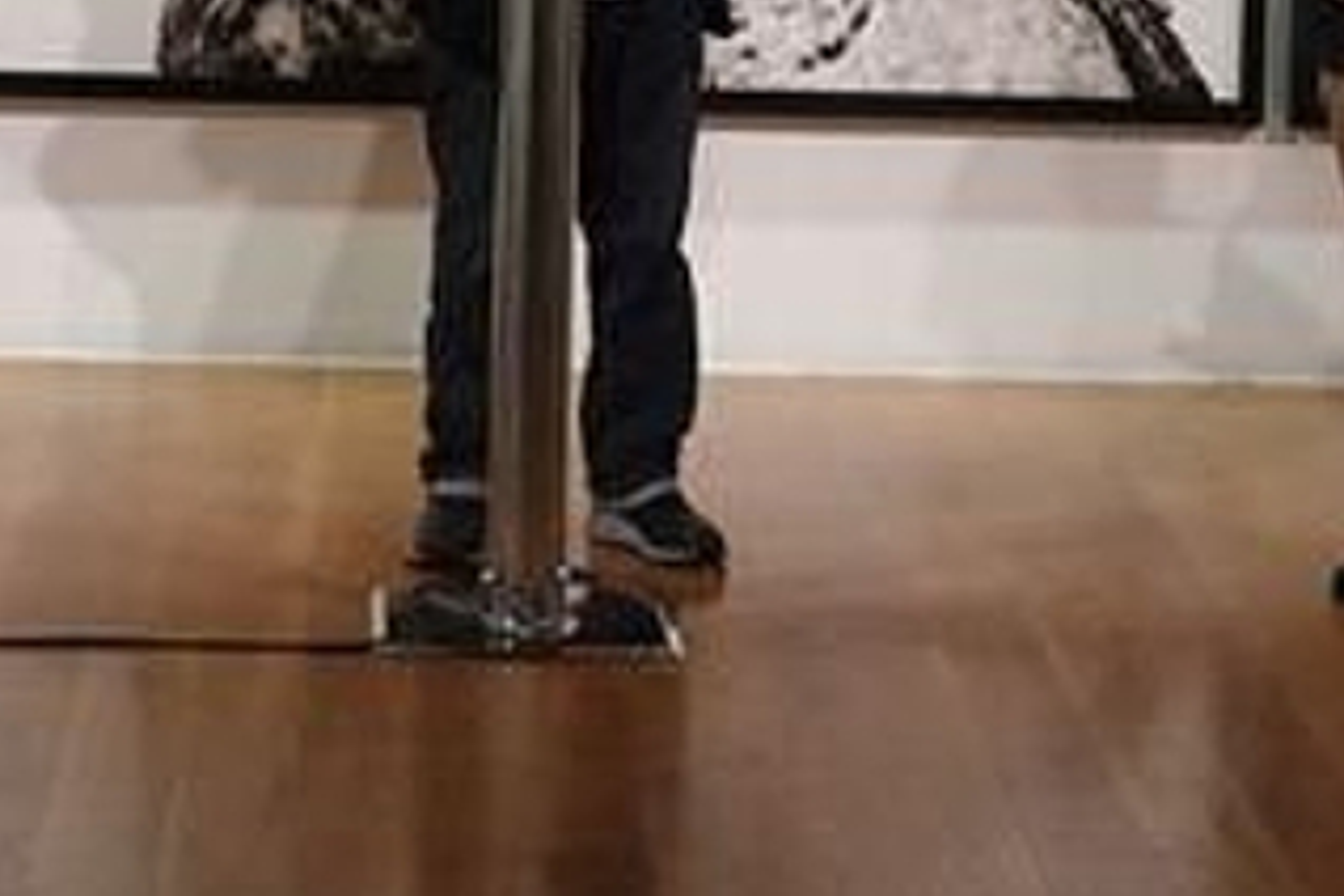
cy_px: -294
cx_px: 837
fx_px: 5450
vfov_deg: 9.2
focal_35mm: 146
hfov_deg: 14.0
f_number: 2.8
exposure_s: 1/125
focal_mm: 10.59
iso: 500
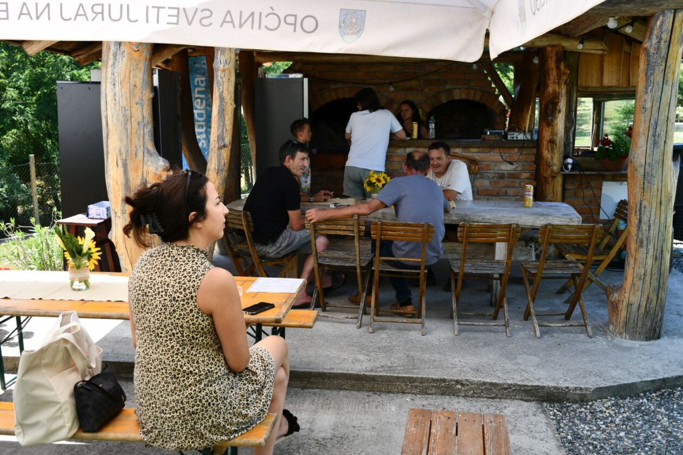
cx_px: 342
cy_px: 228
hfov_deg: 53.1
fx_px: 683
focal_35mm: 36
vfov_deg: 36.9
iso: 220
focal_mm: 24
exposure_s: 1/250
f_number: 5.6
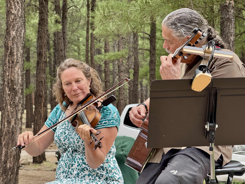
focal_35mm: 120
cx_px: 122
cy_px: 92
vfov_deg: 12.3
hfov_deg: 16.4
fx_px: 849
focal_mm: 15.66
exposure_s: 1/99
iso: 64
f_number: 2.8
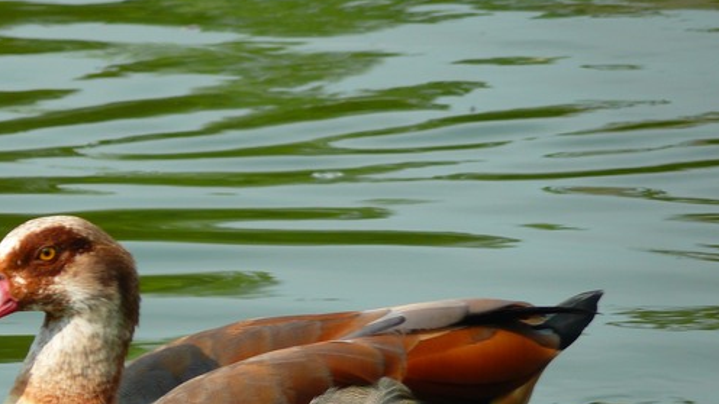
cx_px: 233
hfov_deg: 3.1
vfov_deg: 1.8
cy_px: 316
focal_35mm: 692
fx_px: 13193
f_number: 4
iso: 100
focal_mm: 88.8
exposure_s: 1/125
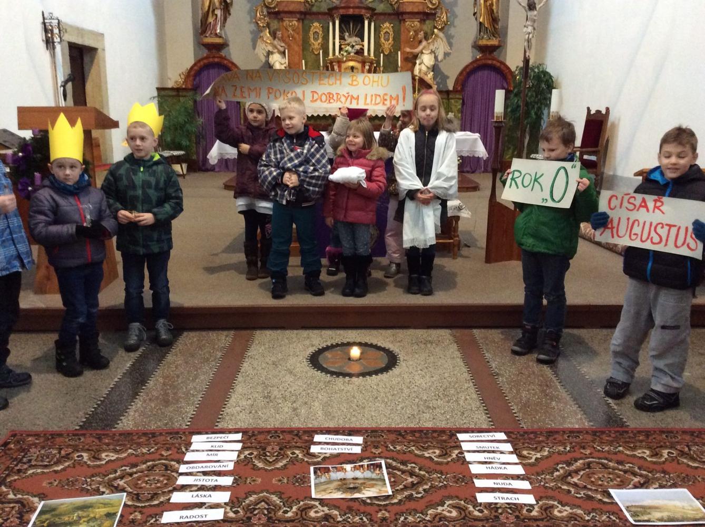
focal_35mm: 32
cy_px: 264
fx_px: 651
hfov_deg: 56.9
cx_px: 352
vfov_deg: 44.0
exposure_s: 1/25
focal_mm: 3.3
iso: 320
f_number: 2.4
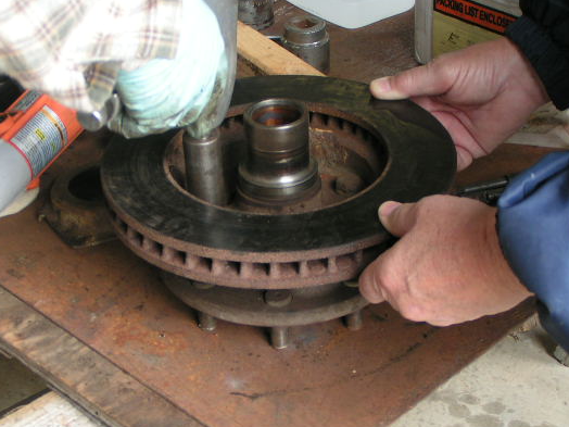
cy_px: 233
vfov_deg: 19.1
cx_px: 235
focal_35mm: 77
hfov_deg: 25.3
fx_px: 1266
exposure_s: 1/80
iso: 50
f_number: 3.5
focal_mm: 9.7
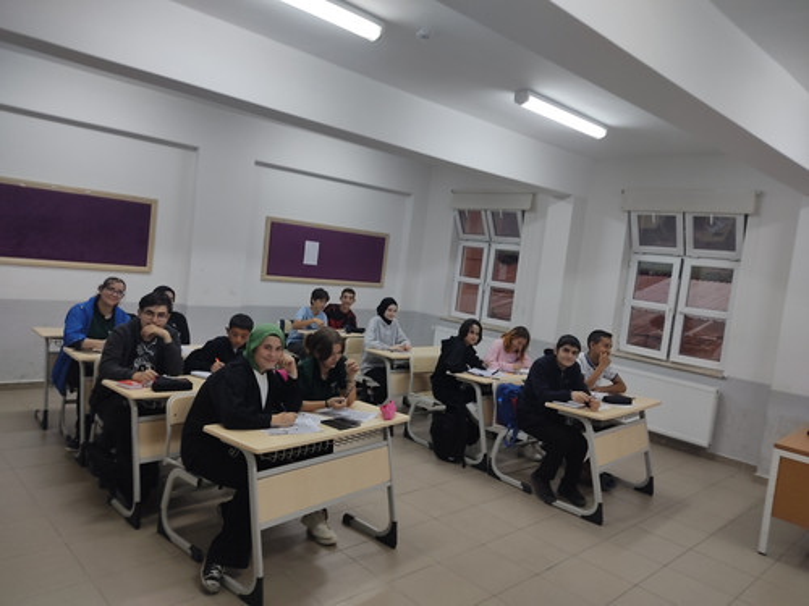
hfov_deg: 67.3
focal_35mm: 26
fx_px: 608
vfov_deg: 53.1
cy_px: 303
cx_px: 404
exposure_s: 1/33
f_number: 1.79
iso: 120
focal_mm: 4.74
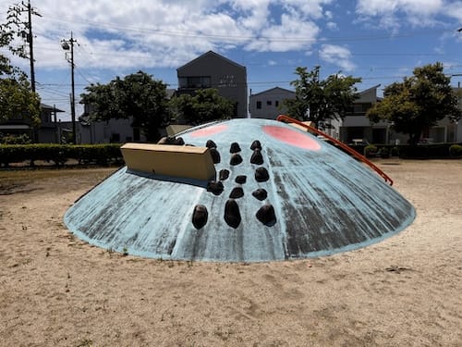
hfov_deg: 67.3
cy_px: 174
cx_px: 231
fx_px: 347
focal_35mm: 26
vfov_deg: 53.1
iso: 50
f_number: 1.5
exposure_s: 1/8000
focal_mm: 5.7
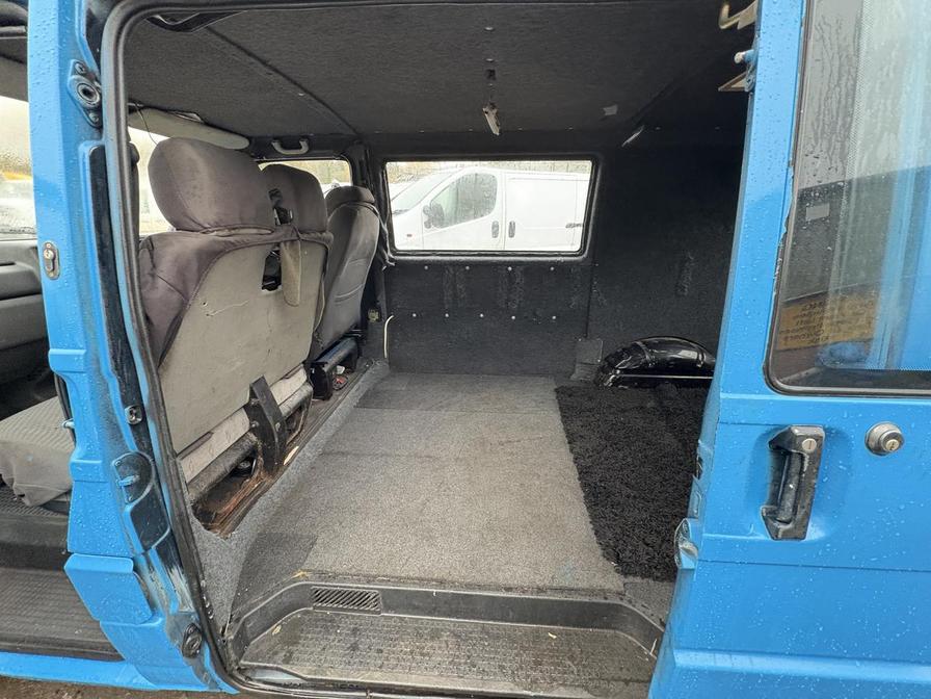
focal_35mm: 14
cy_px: 350
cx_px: 466
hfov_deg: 102.1
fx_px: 377
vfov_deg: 85.7
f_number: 2.2
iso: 640
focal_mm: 2.22
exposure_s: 1/60
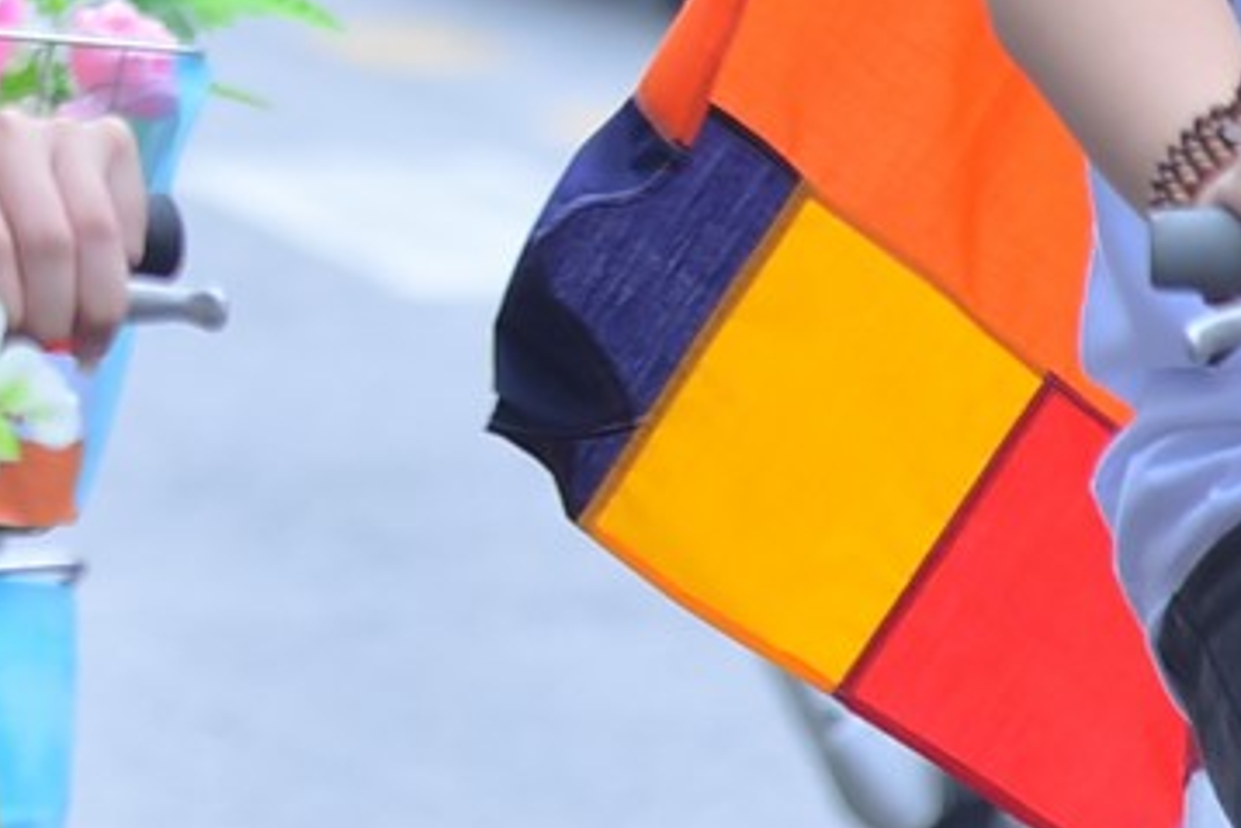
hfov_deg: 3.2
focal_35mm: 644
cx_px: -693
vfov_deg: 2.1
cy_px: -804
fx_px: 22208
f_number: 4.5
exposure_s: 1/640
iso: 500
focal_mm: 120
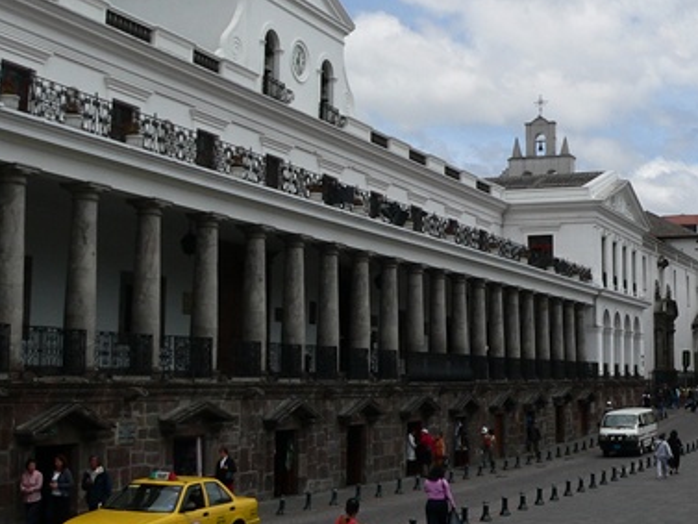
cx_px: 481
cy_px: 193
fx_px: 1251
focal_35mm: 62
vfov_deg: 23.6
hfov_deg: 30.9
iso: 100
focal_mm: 6
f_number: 5.6
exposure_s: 1/800
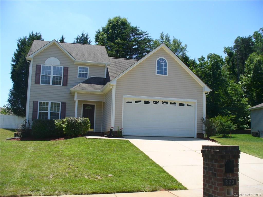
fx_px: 281
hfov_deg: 50.1
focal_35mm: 37
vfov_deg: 38.7
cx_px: 132
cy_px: 98
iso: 80
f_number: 5.6
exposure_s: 1/250
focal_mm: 6.1
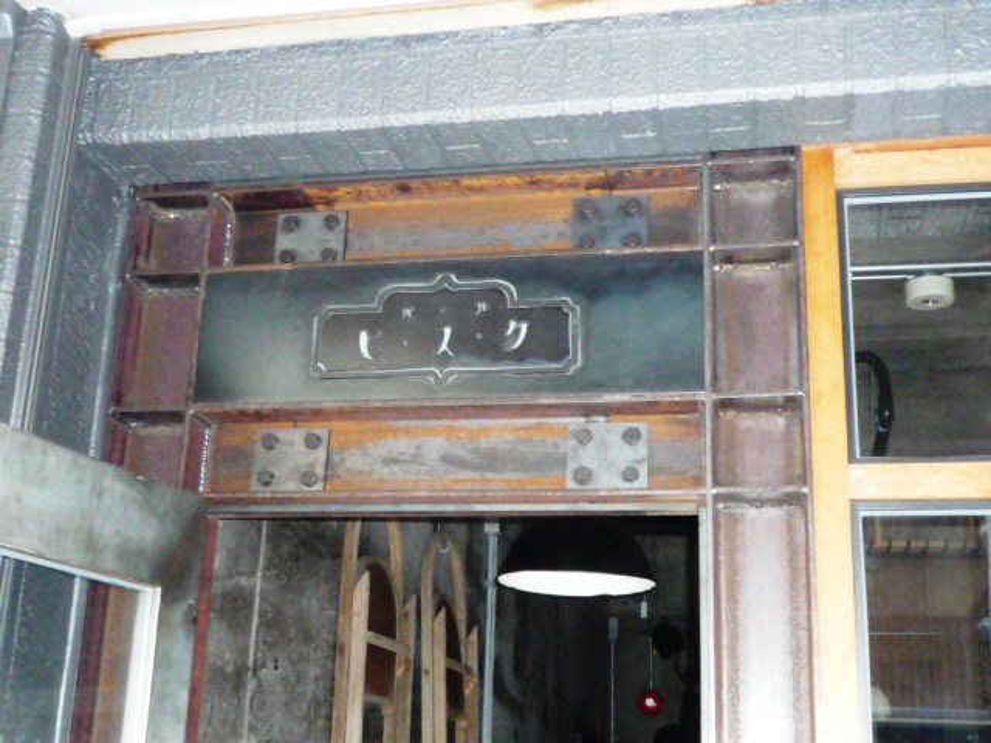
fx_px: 1317
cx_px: 496
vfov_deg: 31.5
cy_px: 372
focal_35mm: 46
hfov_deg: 41.2
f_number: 2.8
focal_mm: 4.5
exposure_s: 1/30
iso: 400
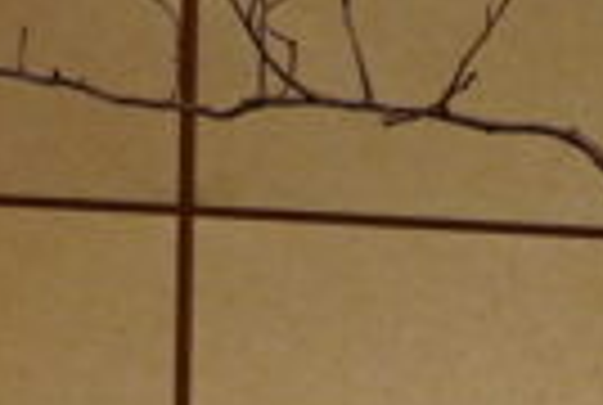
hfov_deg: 4.9
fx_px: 7034
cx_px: -18
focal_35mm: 419
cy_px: 1134
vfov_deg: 3.2
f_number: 3.2
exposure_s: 1/160
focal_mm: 55
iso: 1600
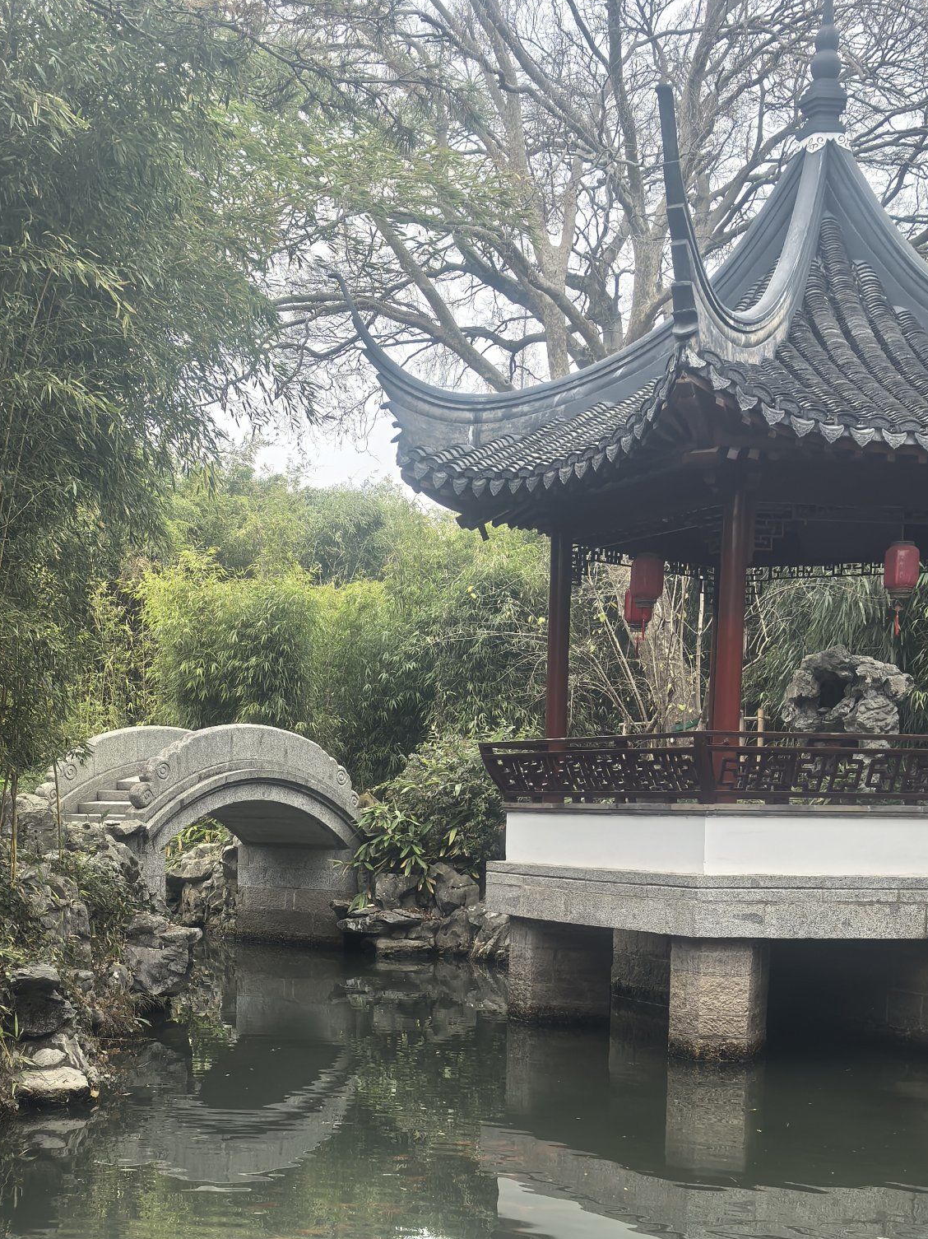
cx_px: 360
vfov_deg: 37.6
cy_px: 982
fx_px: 1752
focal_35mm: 49
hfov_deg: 29.6
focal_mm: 6.98
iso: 50
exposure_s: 1/345
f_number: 2
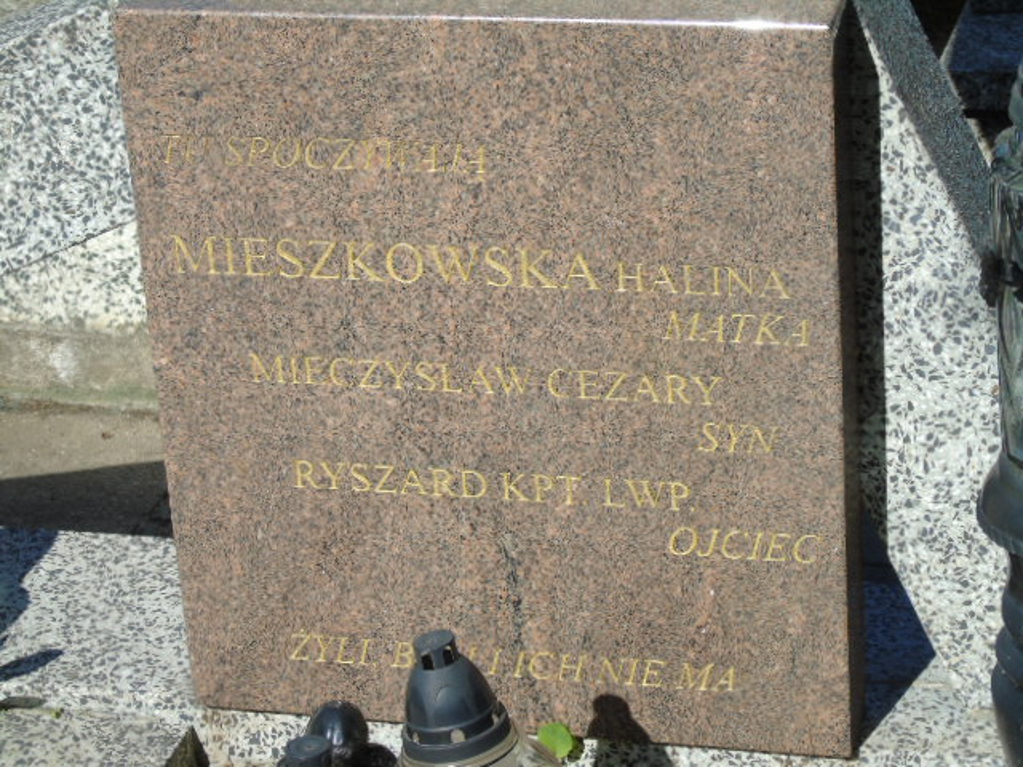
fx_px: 3192
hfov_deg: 18.2
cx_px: 512
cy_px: 384
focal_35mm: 108
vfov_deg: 13.7
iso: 80
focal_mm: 19
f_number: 4.4
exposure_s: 1/500
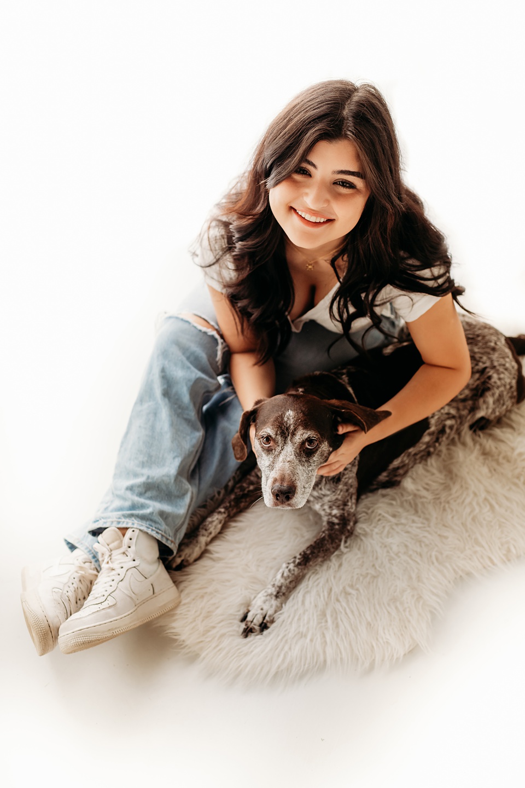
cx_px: 262
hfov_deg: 37.9
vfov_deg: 54.4
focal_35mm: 35
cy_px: 394
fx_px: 766
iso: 400
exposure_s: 1/160
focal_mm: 35
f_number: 2.8
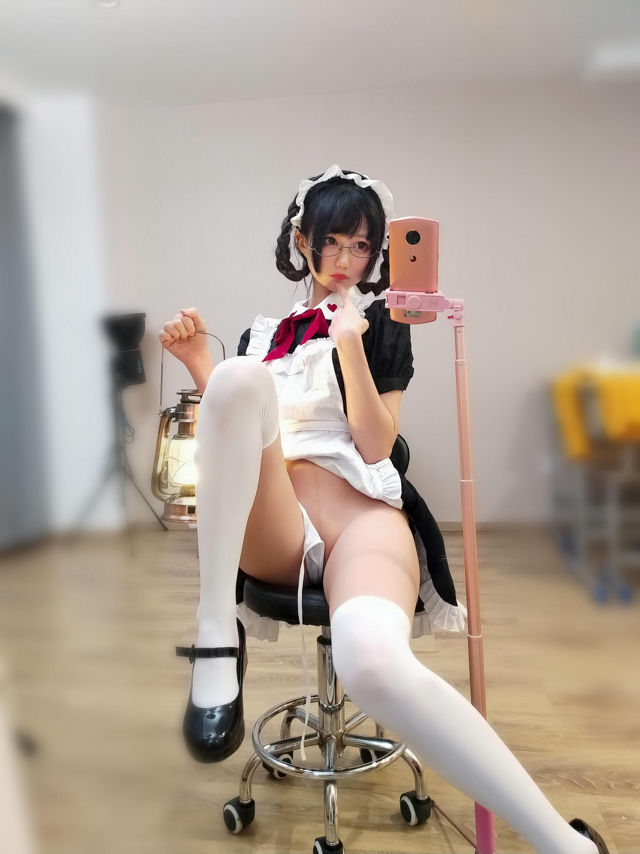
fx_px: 616
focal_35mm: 25
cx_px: 320
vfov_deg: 69.4
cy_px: 427
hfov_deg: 54.9
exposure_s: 1/14
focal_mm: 4.36
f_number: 1.8
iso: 320
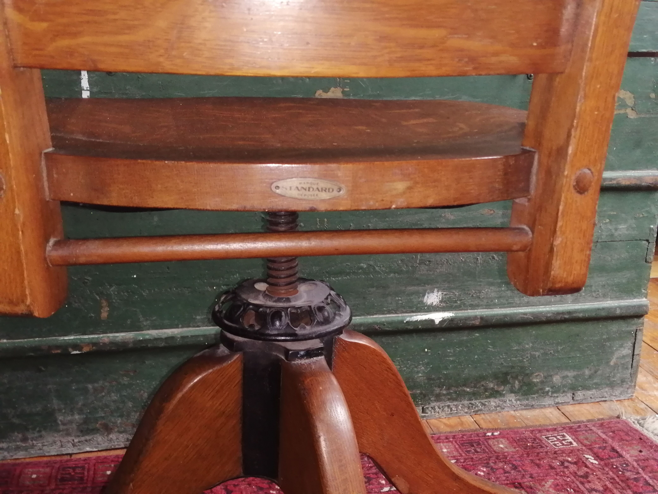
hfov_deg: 47.9
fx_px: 741
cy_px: 247
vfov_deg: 36.8
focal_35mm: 39
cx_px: 329
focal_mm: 3.62
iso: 200
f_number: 1.8
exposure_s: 1/33.3
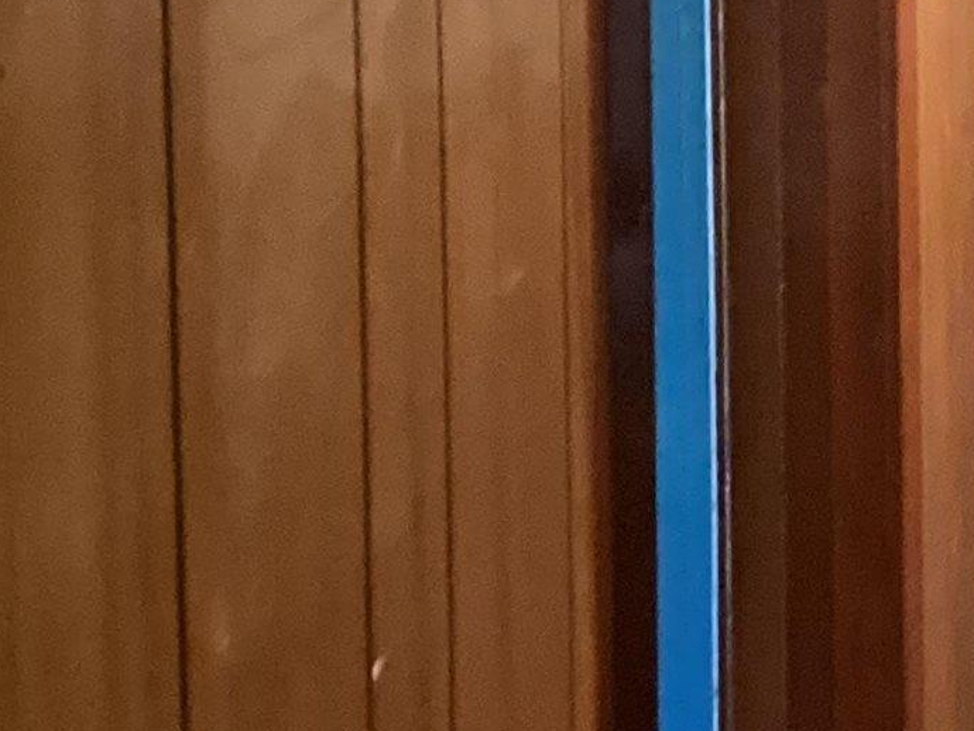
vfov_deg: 10.7
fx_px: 3884
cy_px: 4
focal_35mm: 138
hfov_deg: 13.2
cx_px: 1595
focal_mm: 3.3
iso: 500
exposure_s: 1/30
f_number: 2.4
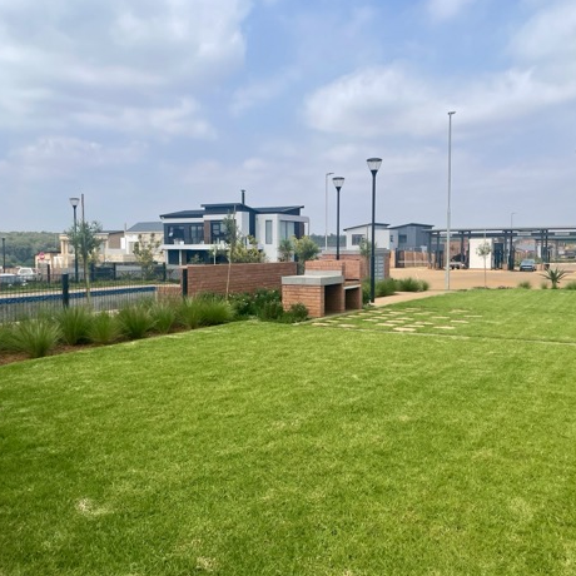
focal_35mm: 32
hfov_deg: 51.1
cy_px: 296
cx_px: 284
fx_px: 602
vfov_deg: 51.1
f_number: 1.6
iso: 32
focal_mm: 4.2
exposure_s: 1/4132
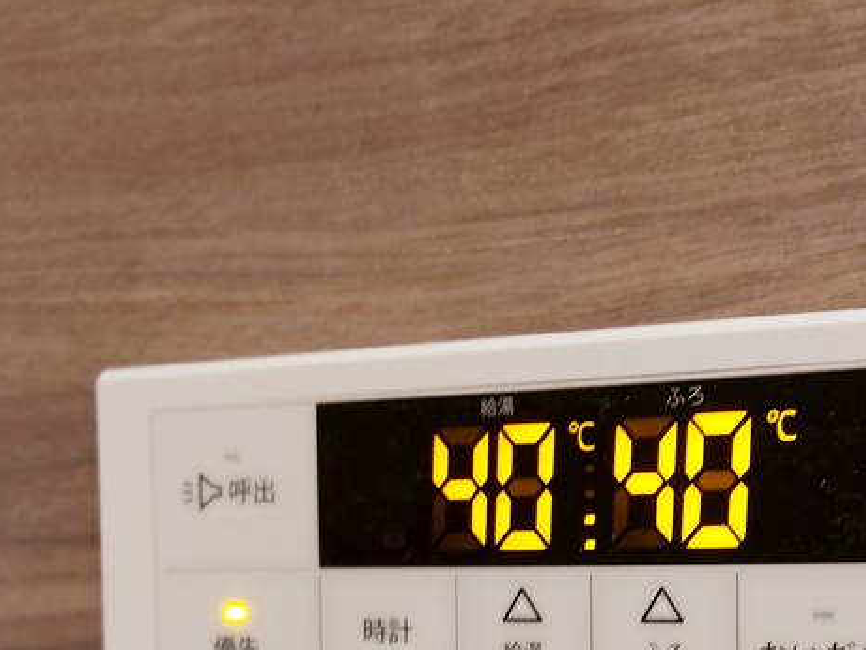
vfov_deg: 27.5
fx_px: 1251
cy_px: 641
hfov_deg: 37.7
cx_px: 582
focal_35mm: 50
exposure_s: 1/24
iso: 100
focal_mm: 5.23
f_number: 1.8
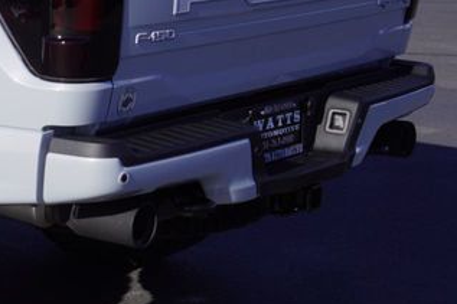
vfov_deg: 12.2
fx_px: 1416
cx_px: -234
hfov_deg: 16.6
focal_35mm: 112
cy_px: 43
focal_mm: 23
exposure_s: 1/250
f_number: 10
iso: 100
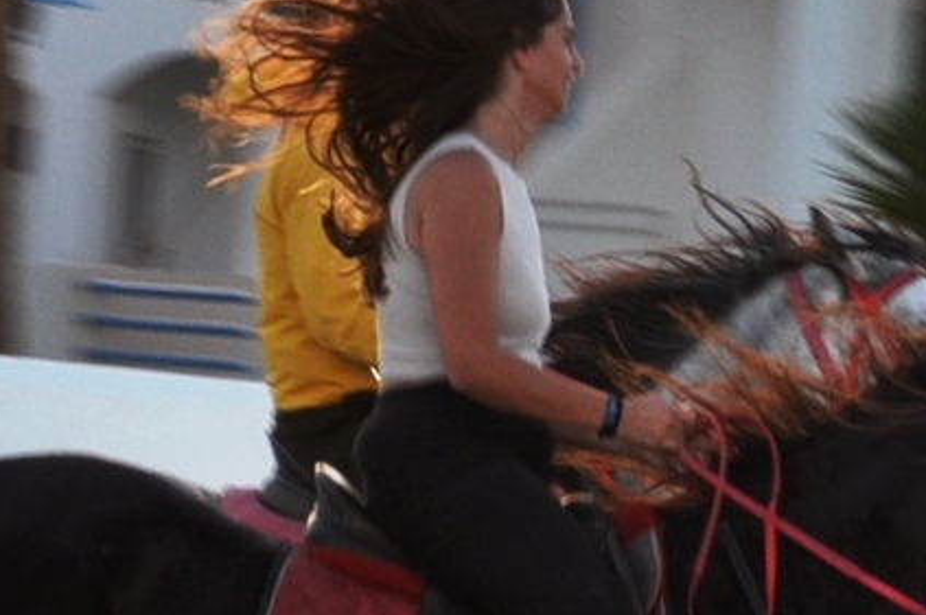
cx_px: 1524
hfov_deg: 2.6
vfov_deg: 1.7
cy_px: 689
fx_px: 20490
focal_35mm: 798
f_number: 9
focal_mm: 105
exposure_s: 1/200
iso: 200
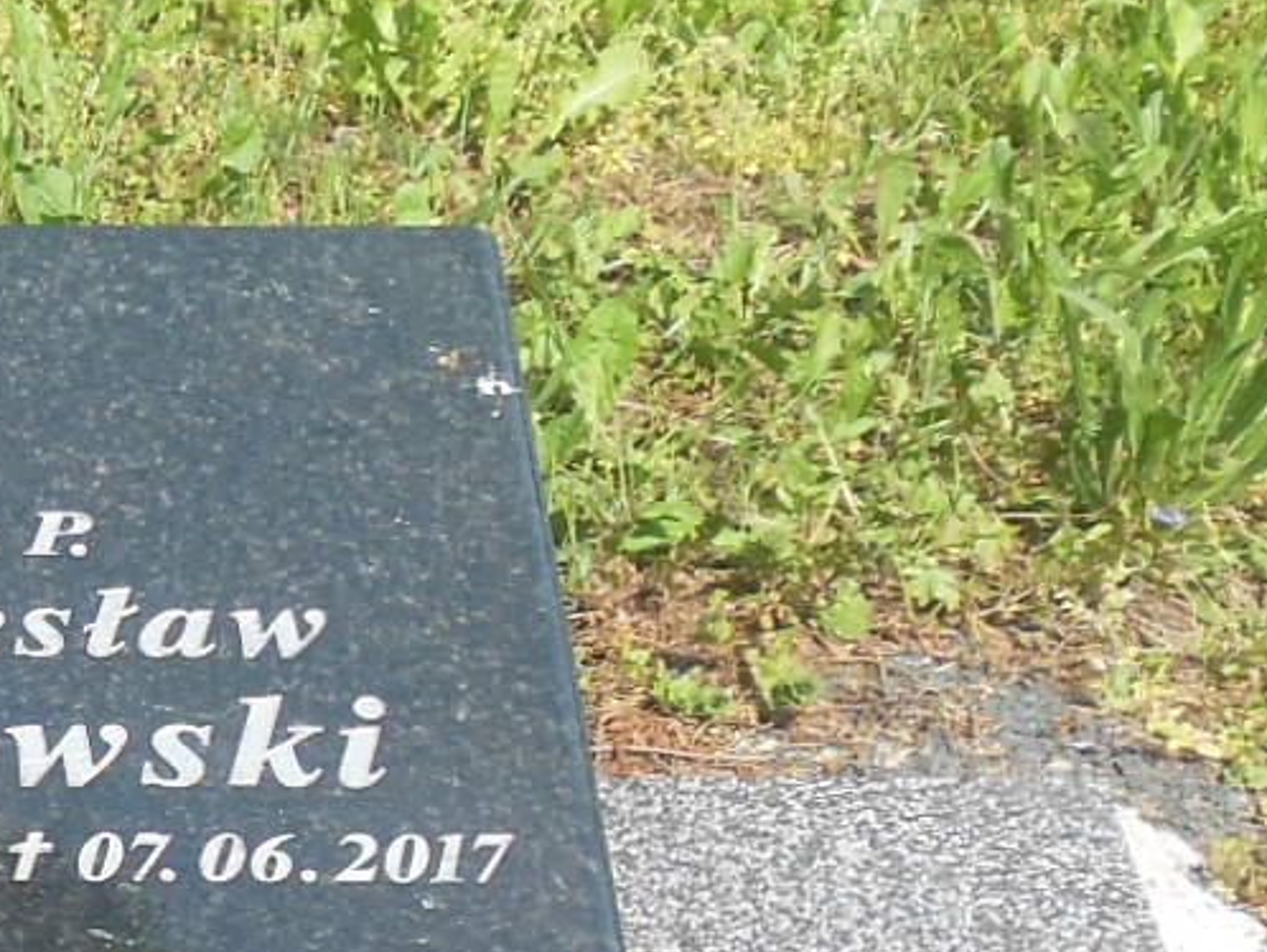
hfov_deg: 16.6
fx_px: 4175
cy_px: 1041
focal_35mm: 114
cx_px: -242
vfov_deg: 12.8
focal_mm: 4.5
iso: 125
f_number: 3.2
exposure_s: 1/1000
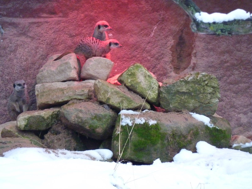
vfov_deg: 5.7
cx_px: 126
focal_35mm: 260
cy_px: 94
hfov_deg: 7.6
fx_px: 1893
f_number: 4.7
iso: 800
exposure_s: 1/50
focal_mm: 42.6
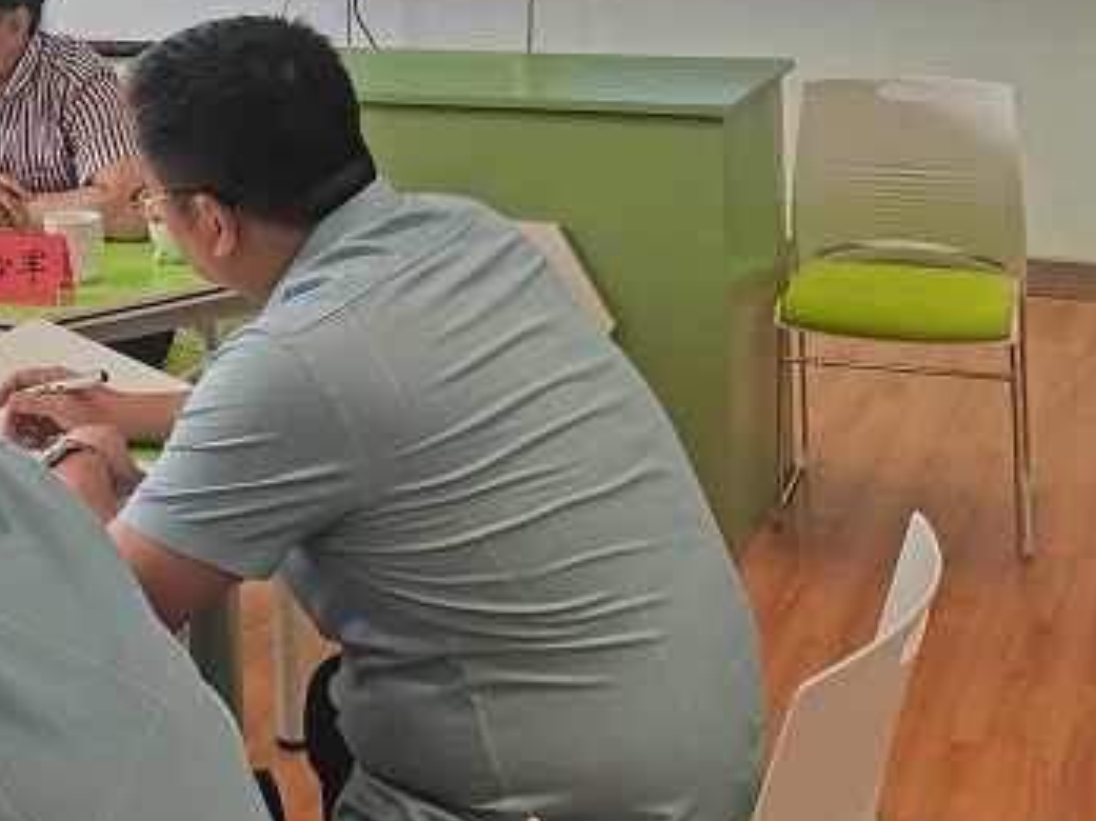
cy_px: -60
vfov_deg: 23.1
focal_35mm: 60
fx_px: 1899
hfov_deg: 30.5
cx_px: 66
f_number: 1.8
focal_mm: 5.58
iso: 50
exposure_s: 1/137
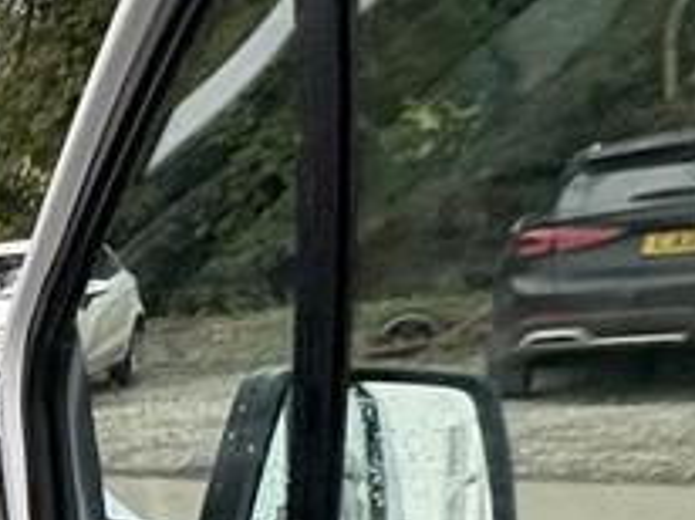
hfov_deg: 18.3
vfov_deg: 22.0
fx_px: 1223
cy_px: 645
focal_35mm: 61
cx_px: -749
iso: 64
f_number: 2.2
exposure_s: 1/136
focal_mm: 2.22
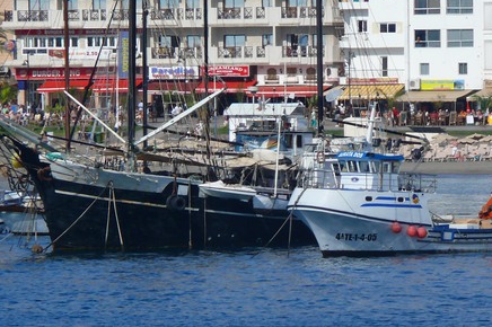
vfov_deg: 1.8
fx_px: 10269
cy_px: 148
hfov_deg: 2.7
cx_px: 288
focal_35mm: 752
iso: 100
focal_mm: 88.8
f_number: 5.6
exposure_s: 1/320
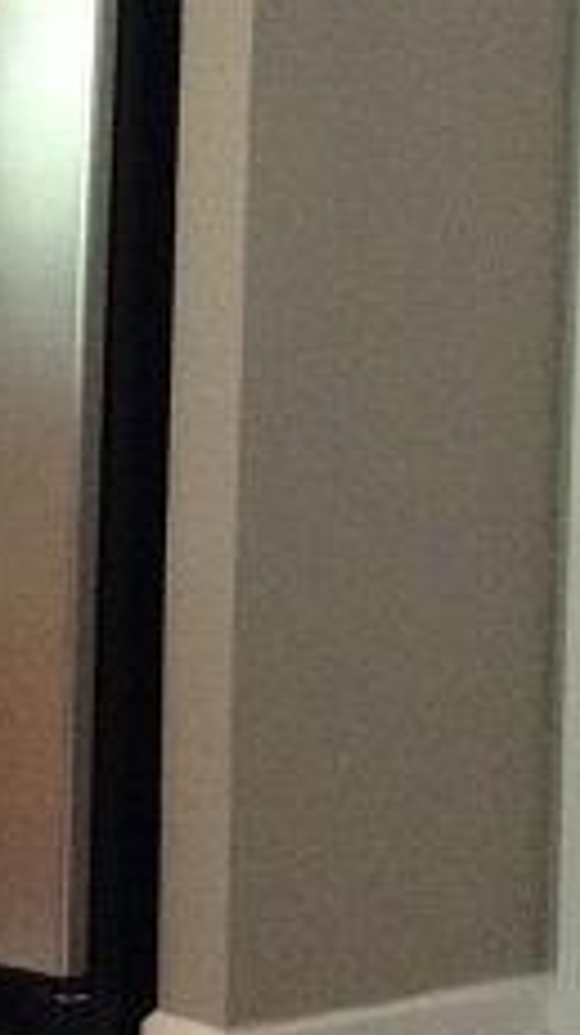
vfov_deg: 14.1
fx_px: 4165
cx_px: -791
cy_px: 428
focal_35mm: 152
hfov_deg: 7.5
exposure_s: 1/24
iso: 160
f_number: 2.4
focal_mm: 3.3
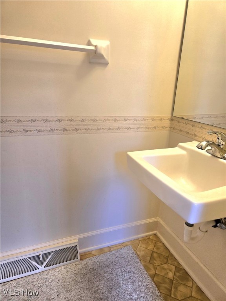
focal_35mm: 23
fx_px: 200
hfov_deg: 58.9
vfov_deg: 73.9
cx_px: 113
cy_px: 150
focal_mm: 5.4
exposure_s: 1/120
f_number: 1.8
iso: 320
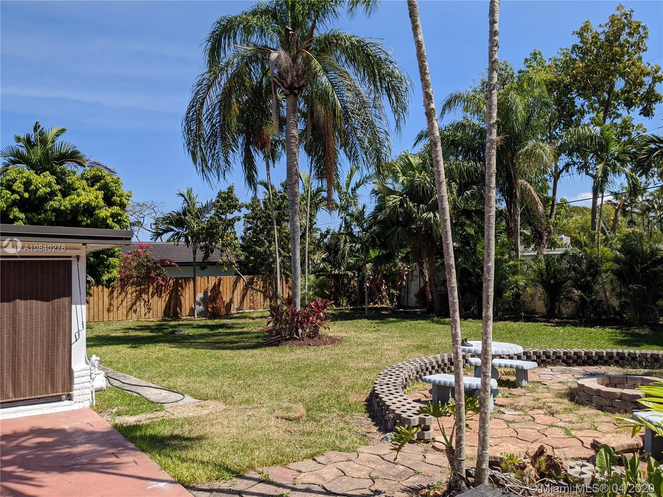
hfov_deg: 65.3
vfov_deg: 51.4
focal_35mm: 27
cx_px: 332
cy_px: 248
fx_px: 517
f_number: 1.73
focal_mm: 4.38
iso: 63
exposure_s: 1/3906
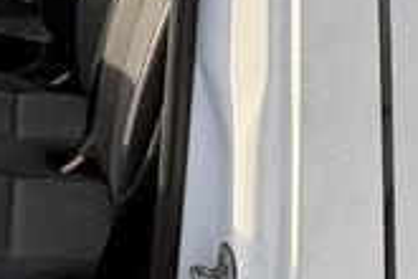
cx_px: 25
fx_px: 917
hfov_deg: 24.8
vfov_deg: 17.0
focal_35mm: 79
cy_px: 23
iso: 40
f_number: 2.2
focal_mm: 2.22
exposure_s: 1/357
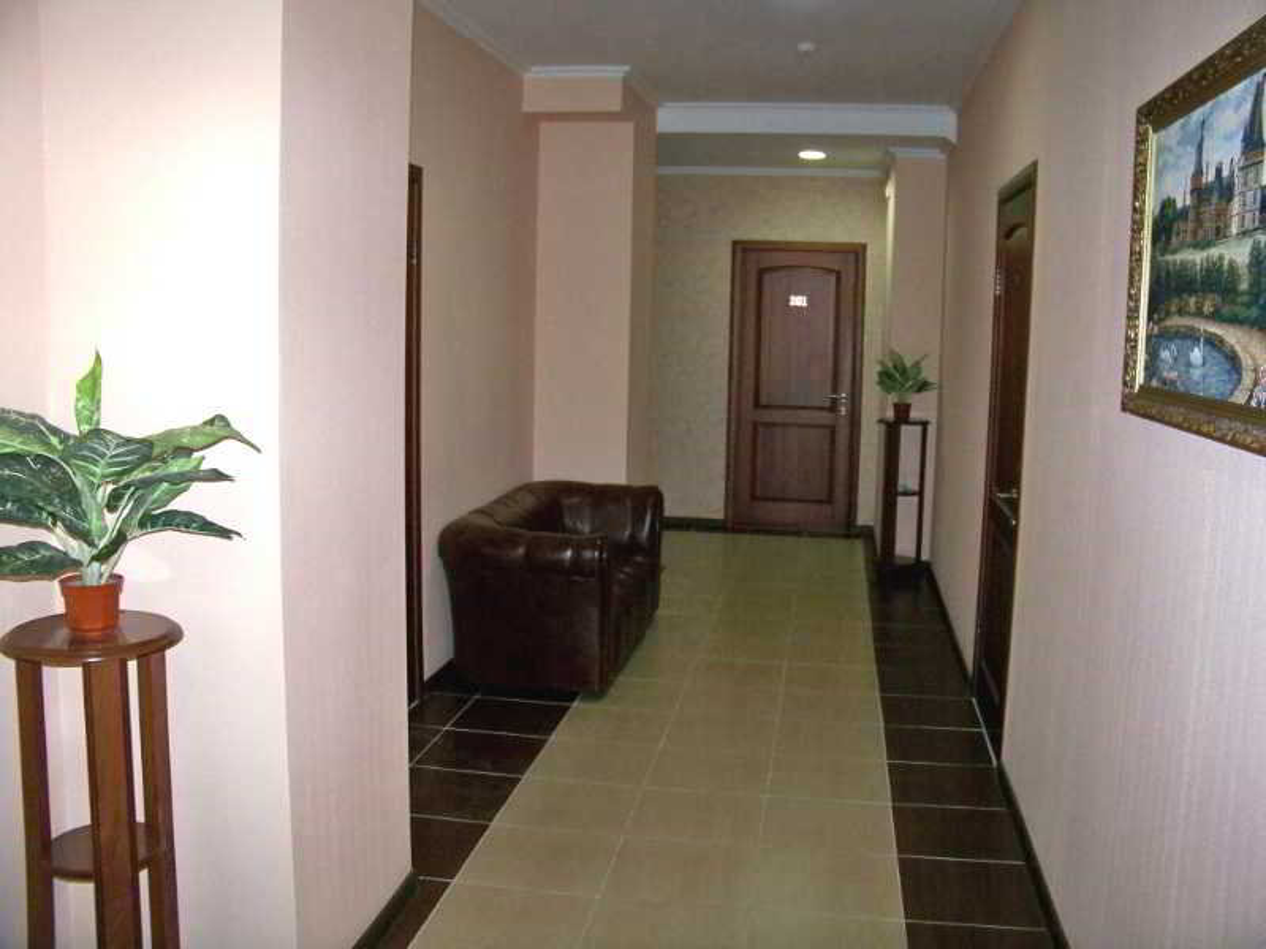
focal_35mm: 33
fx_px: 1207
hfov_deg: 55.4
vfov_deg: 42.9
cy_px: 474
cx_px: 633
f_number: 2.8
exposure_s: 1/30
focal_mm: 5.85
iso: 200
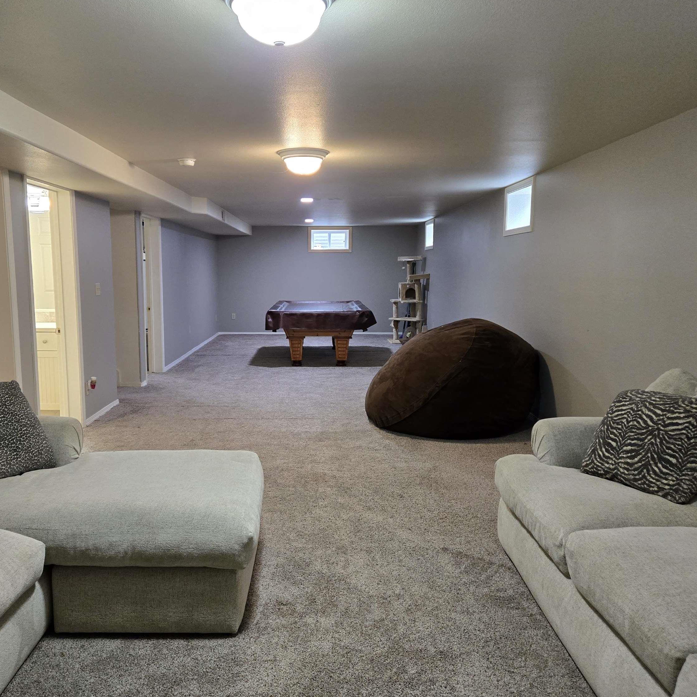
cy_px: 342
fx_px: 638
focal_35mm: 28
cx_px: 309
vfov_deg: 57.3
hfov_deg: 57.2
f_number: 1.8
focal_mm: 5.4
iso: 400
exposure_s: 1/120
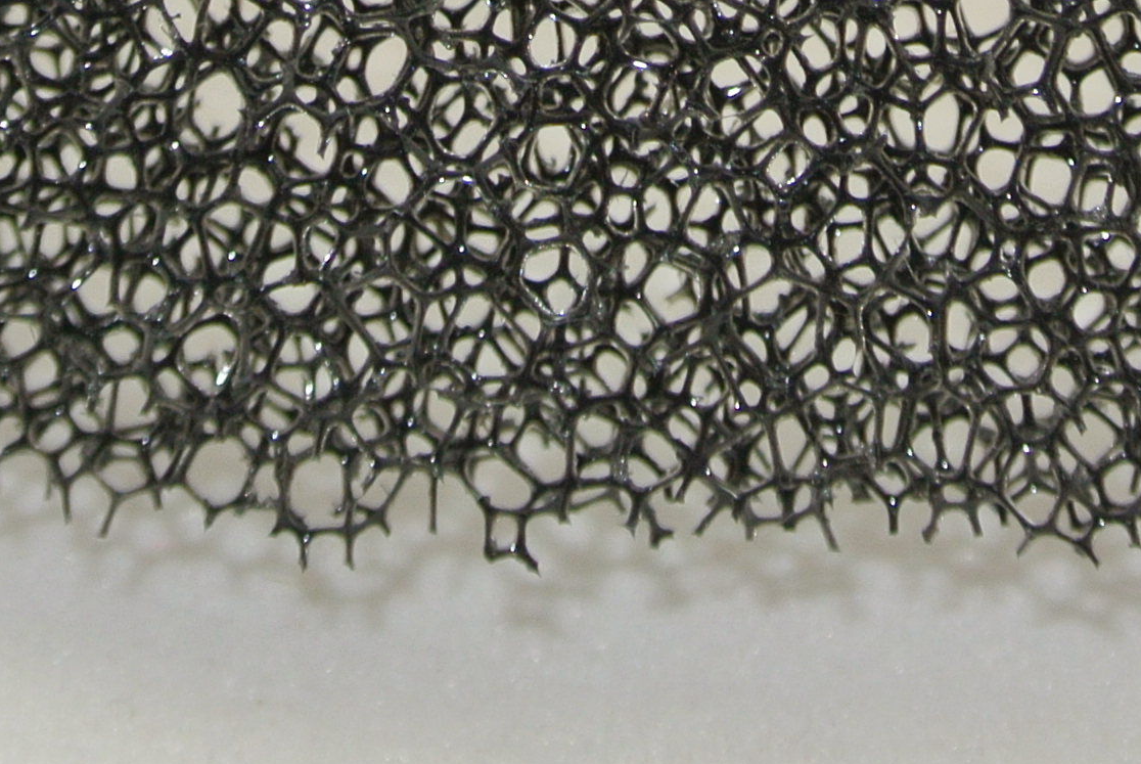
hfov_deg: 12.1
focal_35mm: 170
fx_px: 5394
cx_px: 636
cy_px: -418
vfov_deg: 7.9
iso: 220
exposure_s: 1/60
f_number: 4.5
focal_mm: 18.2
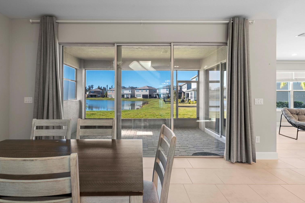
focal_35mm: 17
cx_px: 145
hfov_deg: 93.2
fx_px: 144
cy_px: 96
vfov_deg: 70.4
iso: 160
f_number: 9
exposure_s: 1/4
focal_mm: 16
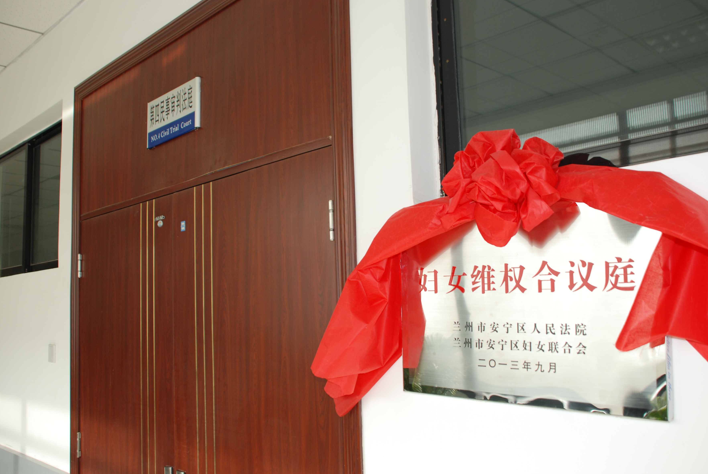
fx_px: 650
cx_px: 357
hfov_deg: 57.2
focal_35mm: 33
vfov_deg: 40.1
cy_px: 243
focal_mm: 20
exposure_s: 1/125
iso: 180
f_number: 3.8
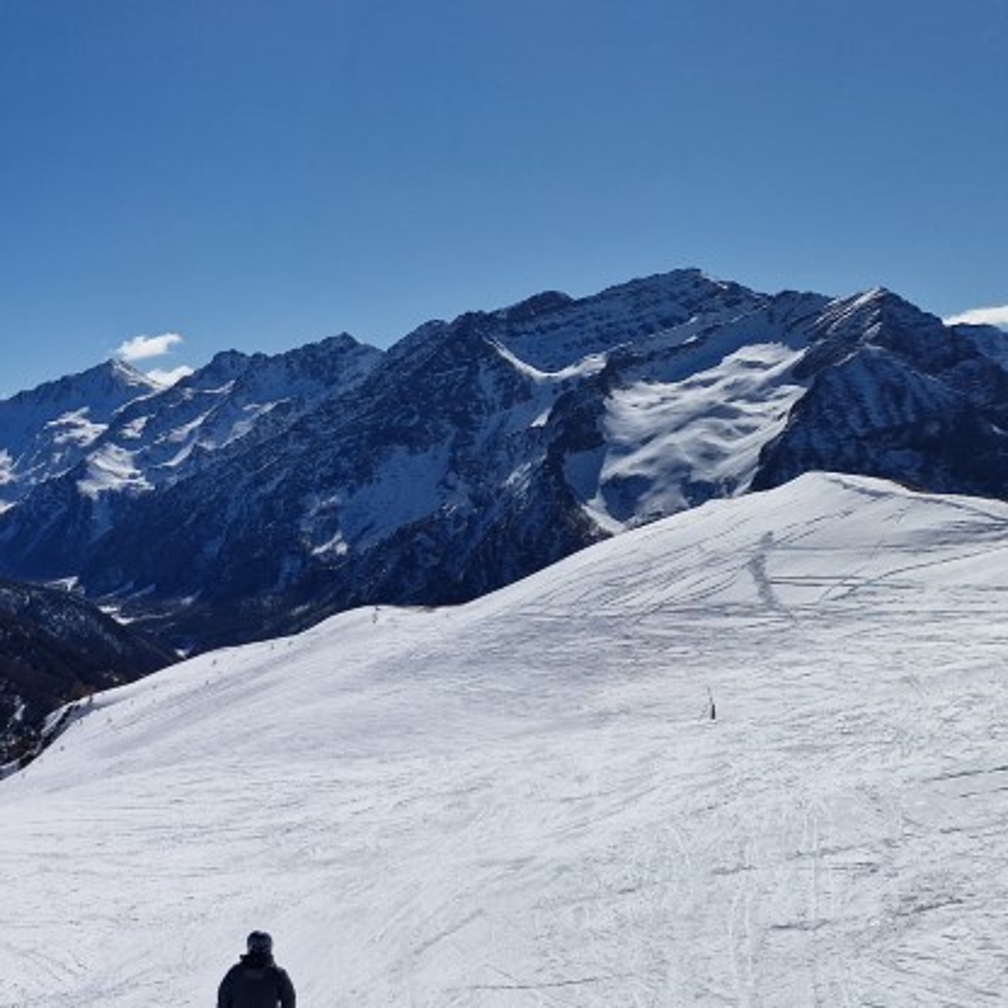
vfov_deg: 33.2
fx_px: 1647
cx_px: -194
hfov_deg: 29.4
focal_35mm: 50
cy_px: 775
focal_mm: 5.4
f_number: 1.8
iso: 50
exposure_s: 1/7440
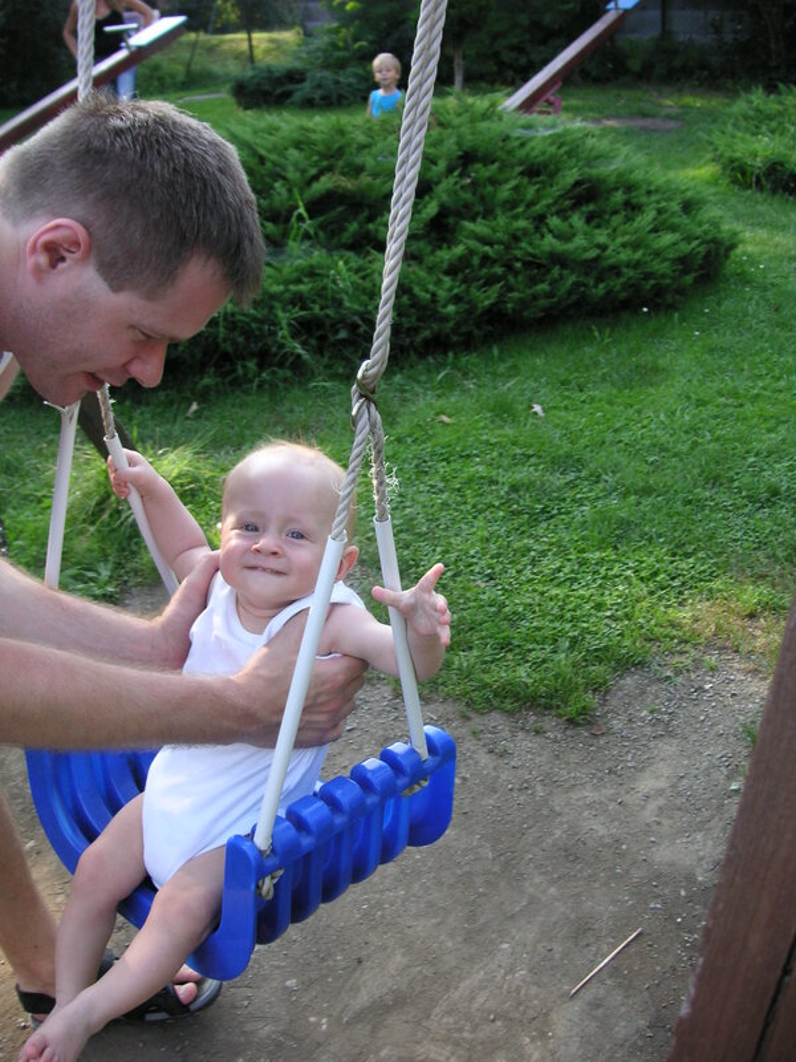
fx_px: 1134
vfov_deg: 50.1
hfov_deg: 38.7
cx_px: 398
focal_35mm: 37
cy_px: 531
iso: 50
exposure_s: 1/180
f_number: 2.8
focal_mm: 6.1
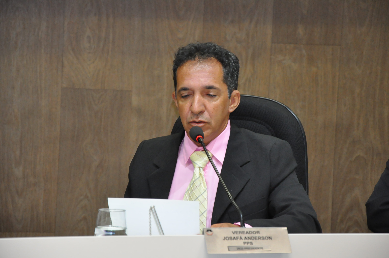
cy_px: 129
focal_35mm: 158
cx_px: 194
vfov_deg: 8.7
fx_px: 1700
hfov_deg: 13.1
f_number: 5.6
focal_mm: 105
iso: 2000
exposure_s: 1/80
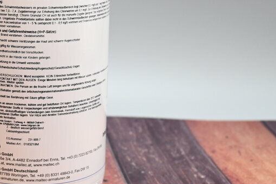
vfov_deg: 15.3
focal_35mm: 89
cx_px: 45
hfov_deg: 22.5
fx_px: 682
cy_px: 59
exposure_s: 1/50
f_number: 4.8
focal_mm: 30
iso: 640
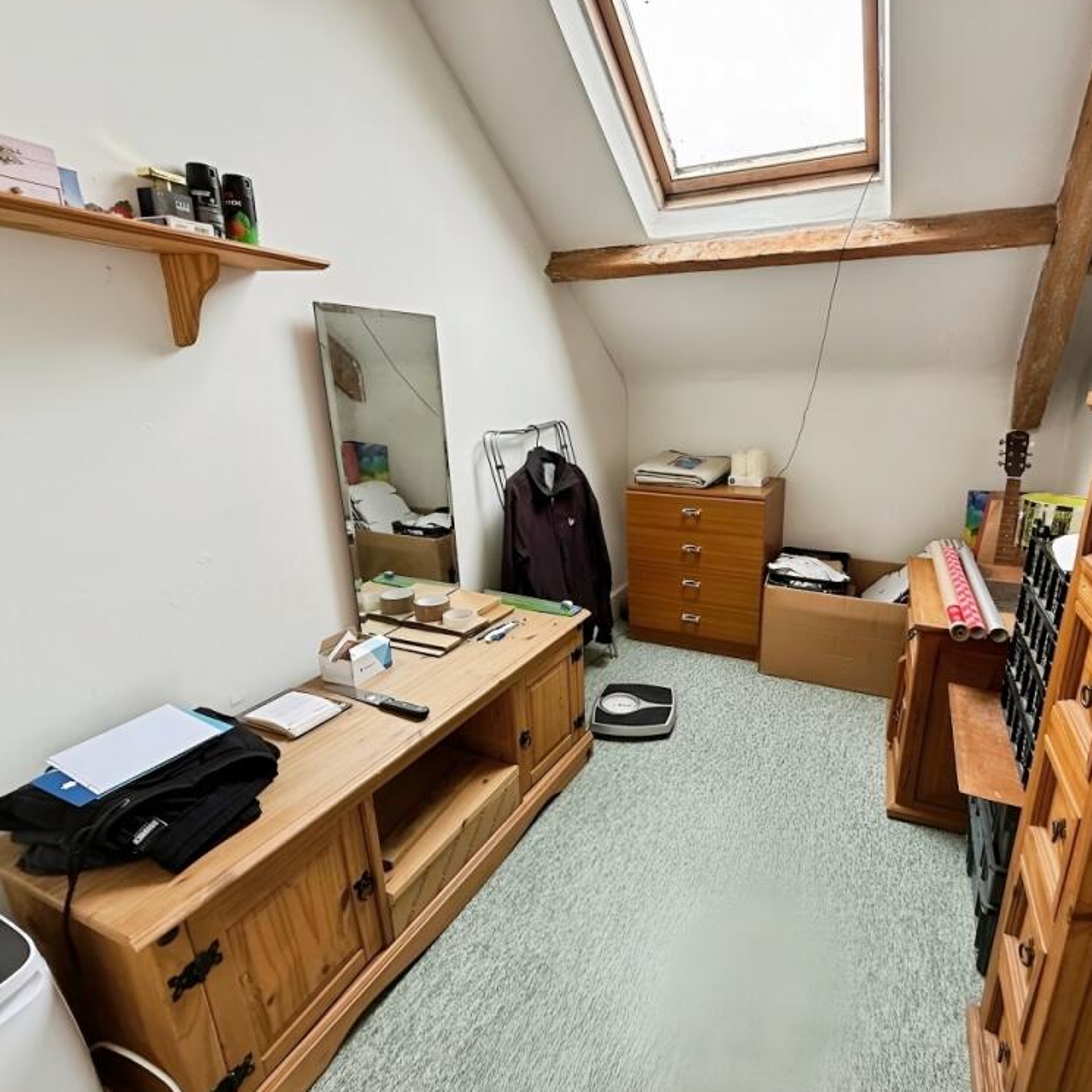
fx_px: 607
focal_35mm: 17
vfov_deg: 84.0
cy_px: 547
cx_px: 677
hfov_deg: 82.5
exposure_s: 1/99
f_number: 2.2
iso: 160
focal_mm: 2.22
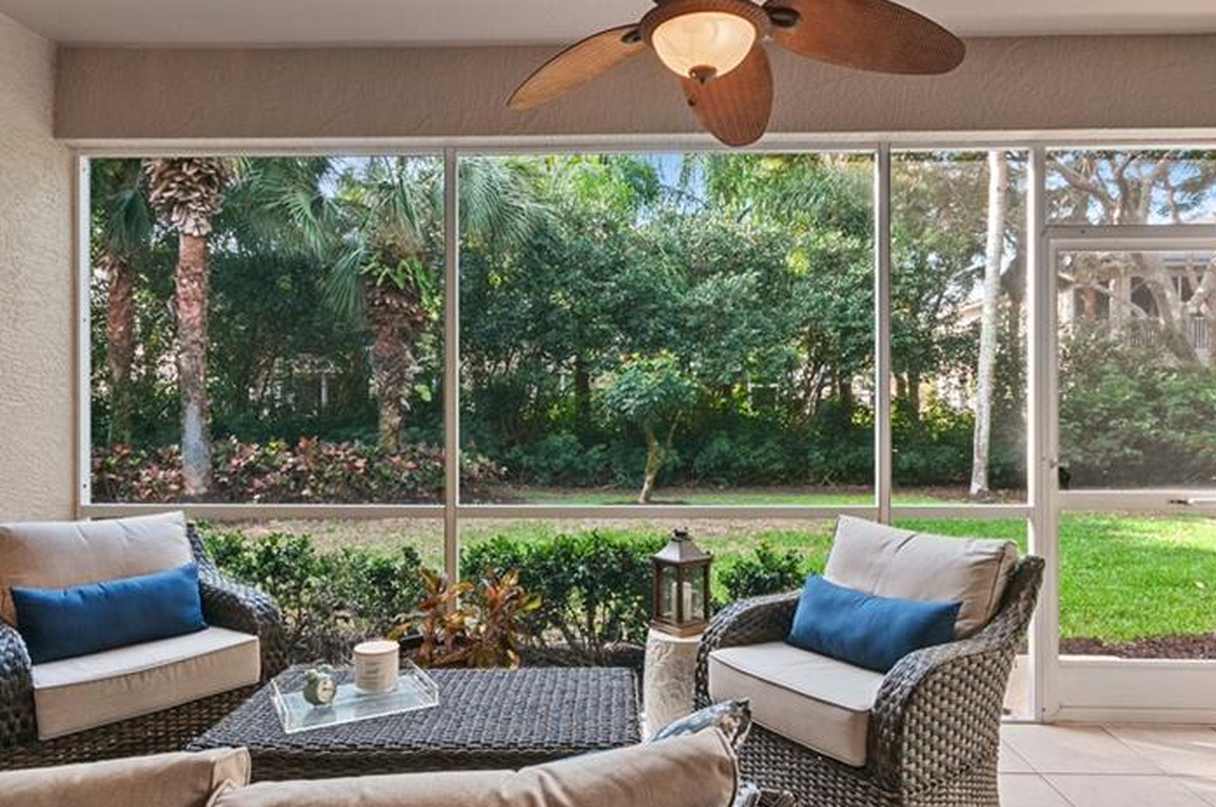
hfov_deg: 78.7
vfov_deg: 57.0
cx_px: 613
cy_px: 379
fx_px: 742
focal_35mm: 22
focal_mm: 10
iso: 200
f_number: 8
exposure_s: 1/8
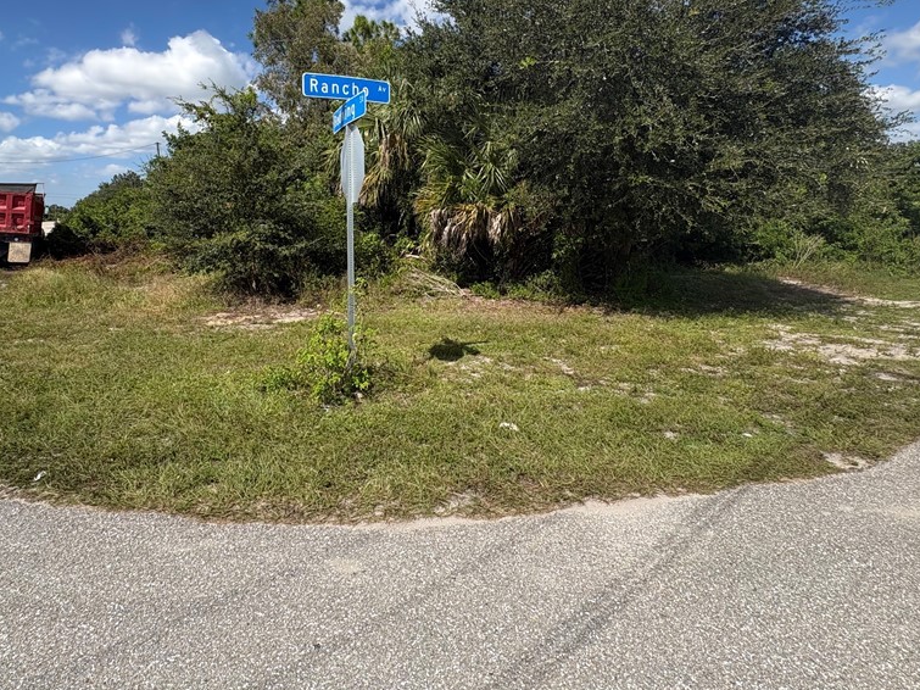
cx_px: 407
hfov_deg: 84.3
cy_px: 232
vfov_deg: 66.9
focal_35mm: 19
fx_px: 505
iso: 50
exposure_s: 1/1236
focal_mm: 2.22
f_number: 2.2
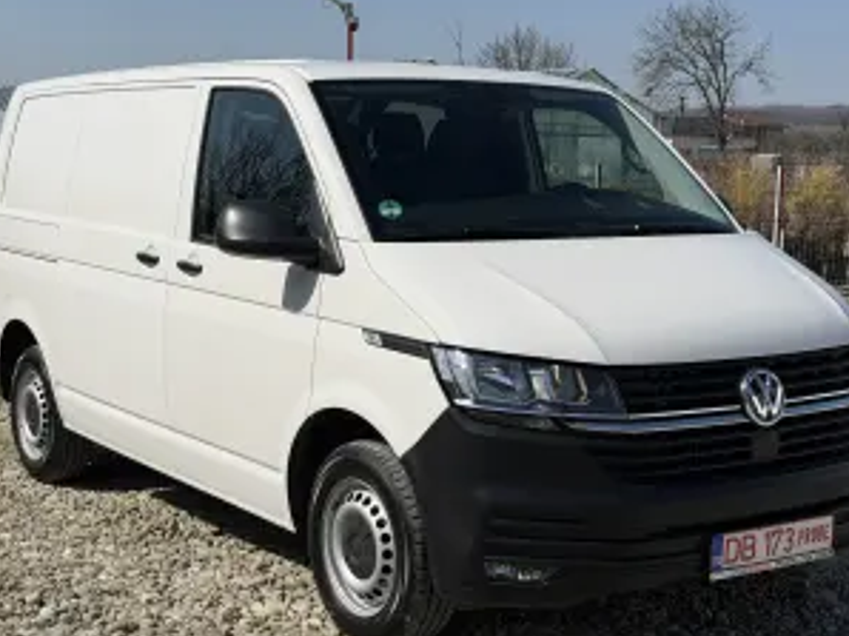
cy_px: 371
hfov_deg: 33.3
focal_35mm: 58
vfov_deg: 25.2
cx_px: 439
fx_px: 1421
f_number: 1.78
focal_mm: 6.76
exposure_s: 1/13333
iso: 80
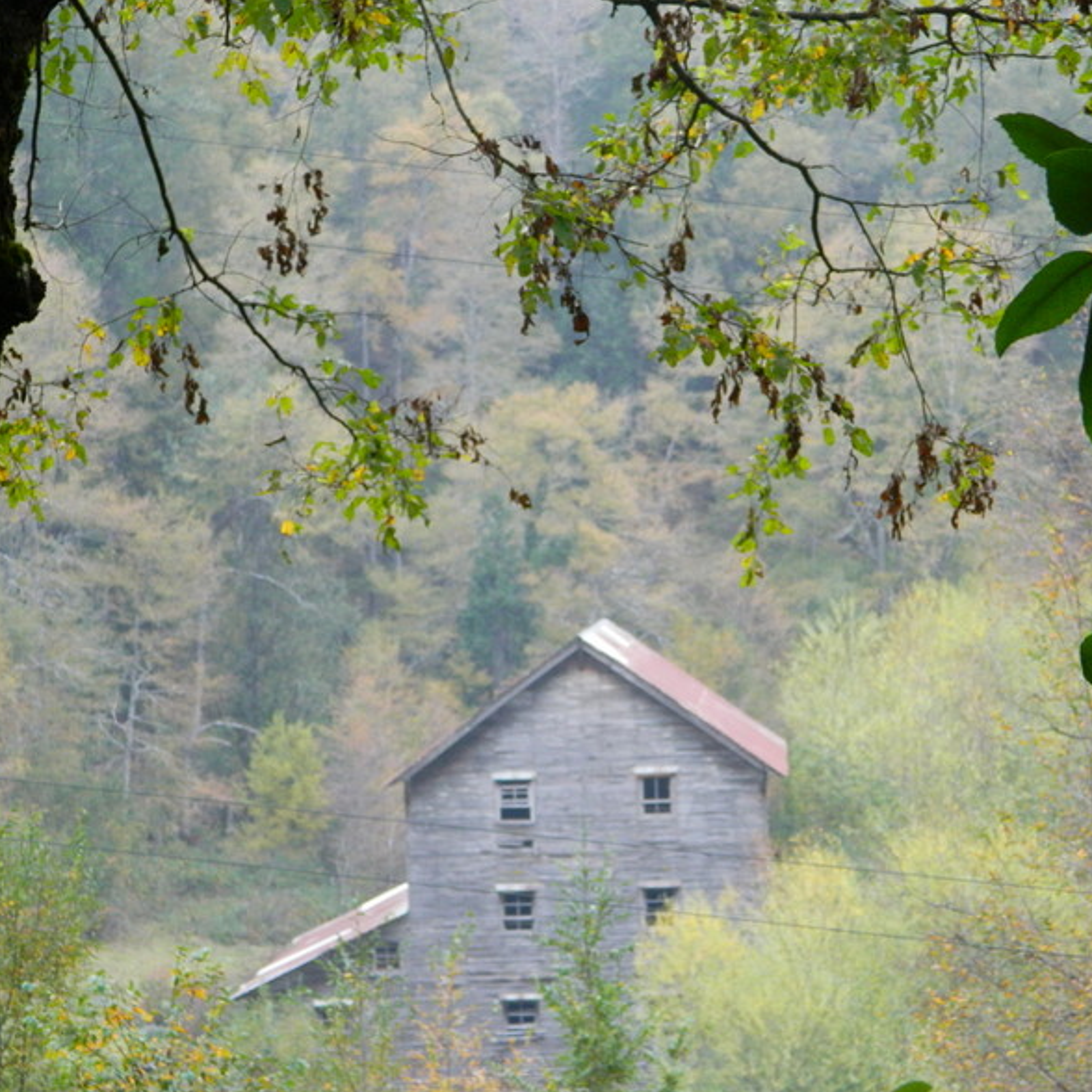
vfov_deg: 11.3
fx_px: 5532
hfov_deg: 11.3
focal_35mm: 155
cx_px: 693
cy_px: 552
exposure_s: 1/30
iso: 180
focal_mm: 23.2
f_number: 4.7
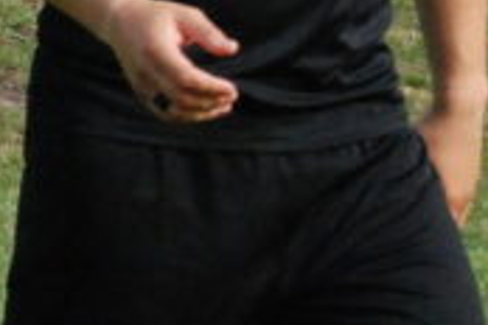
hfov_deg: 3.1
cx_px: -698
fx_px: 8986
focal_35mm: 663
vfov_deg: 2.1
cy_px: -181
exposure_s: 1/1000
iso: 1250
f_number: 8
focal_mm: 75
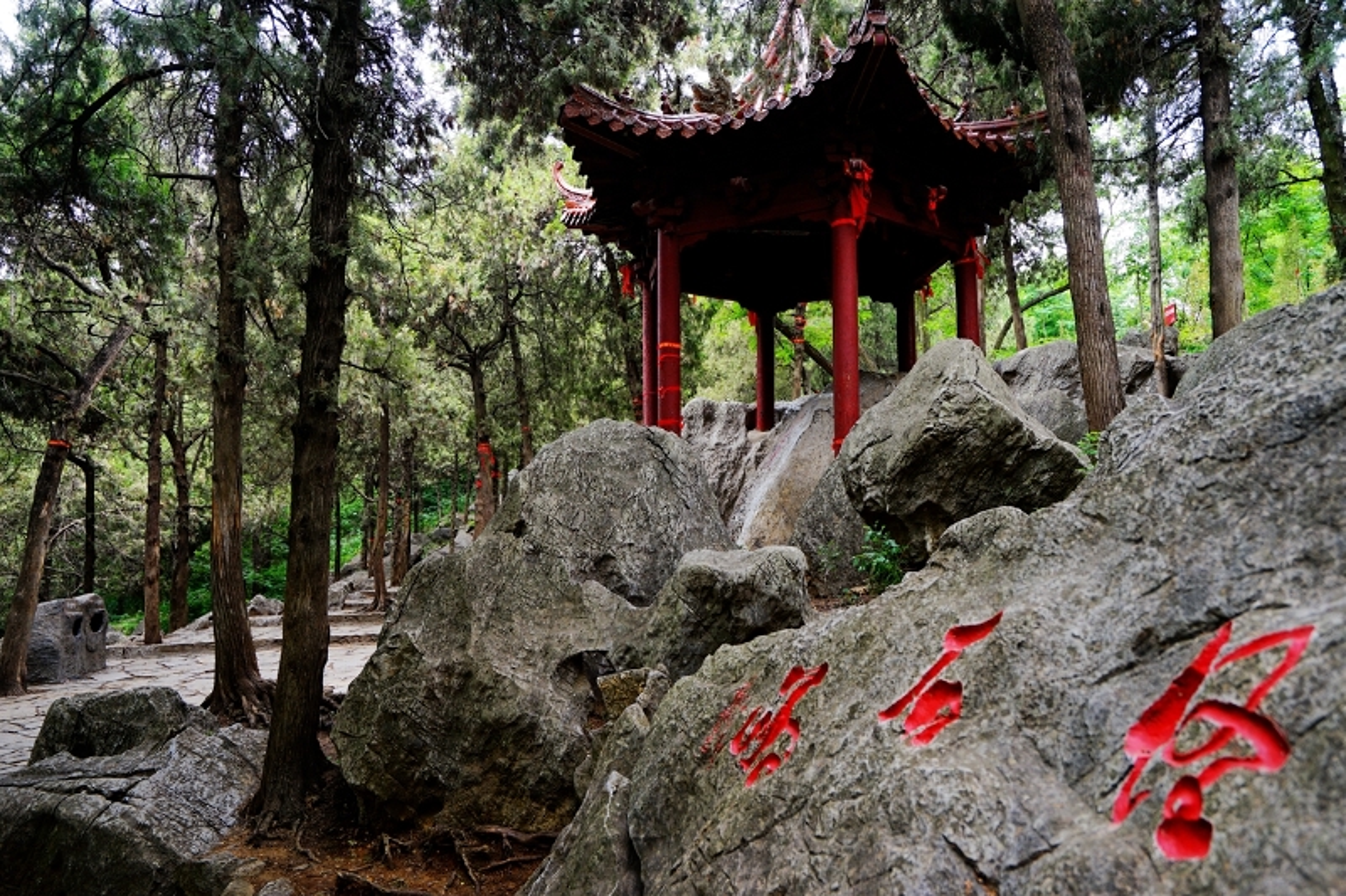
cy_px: 448
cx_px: 673
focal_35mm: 25
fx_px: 934
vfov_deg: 51.3
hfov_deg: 71.5
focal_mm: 25
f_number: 4
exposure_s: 1/80
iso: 100
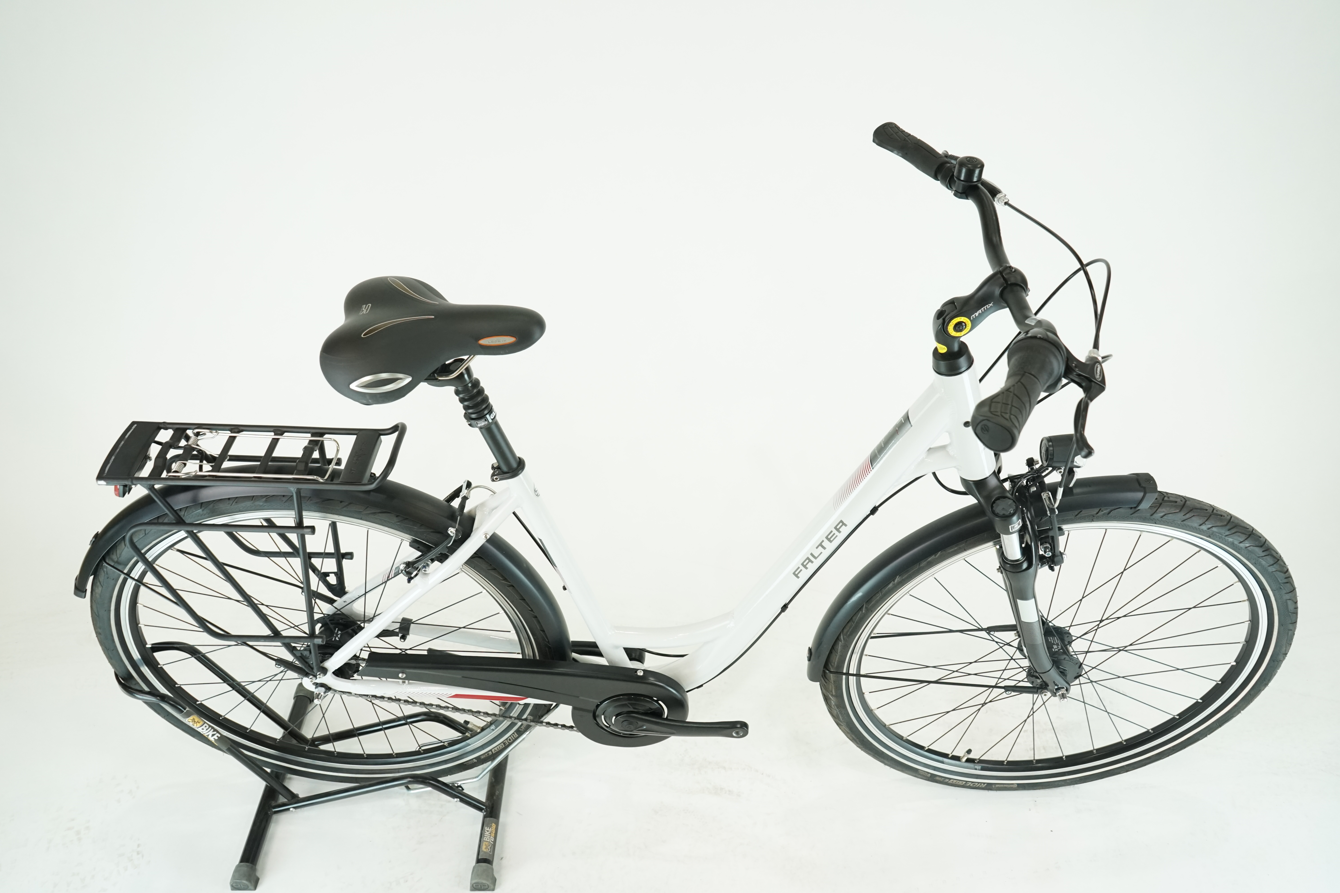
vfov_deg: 46.4
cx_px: 670
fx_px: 1042
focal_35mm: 28
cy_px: 446
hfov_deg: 65.5
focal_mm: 28
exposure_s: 1/200
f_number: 5.6
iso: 1600
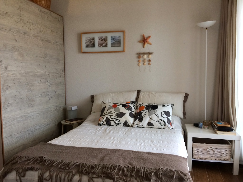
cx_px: 122
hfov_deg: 61.7
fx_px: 204
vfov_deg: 48.2
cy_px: 91
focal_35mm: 29
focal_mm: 4.15
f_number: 2.2
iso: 50
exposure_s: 1/33
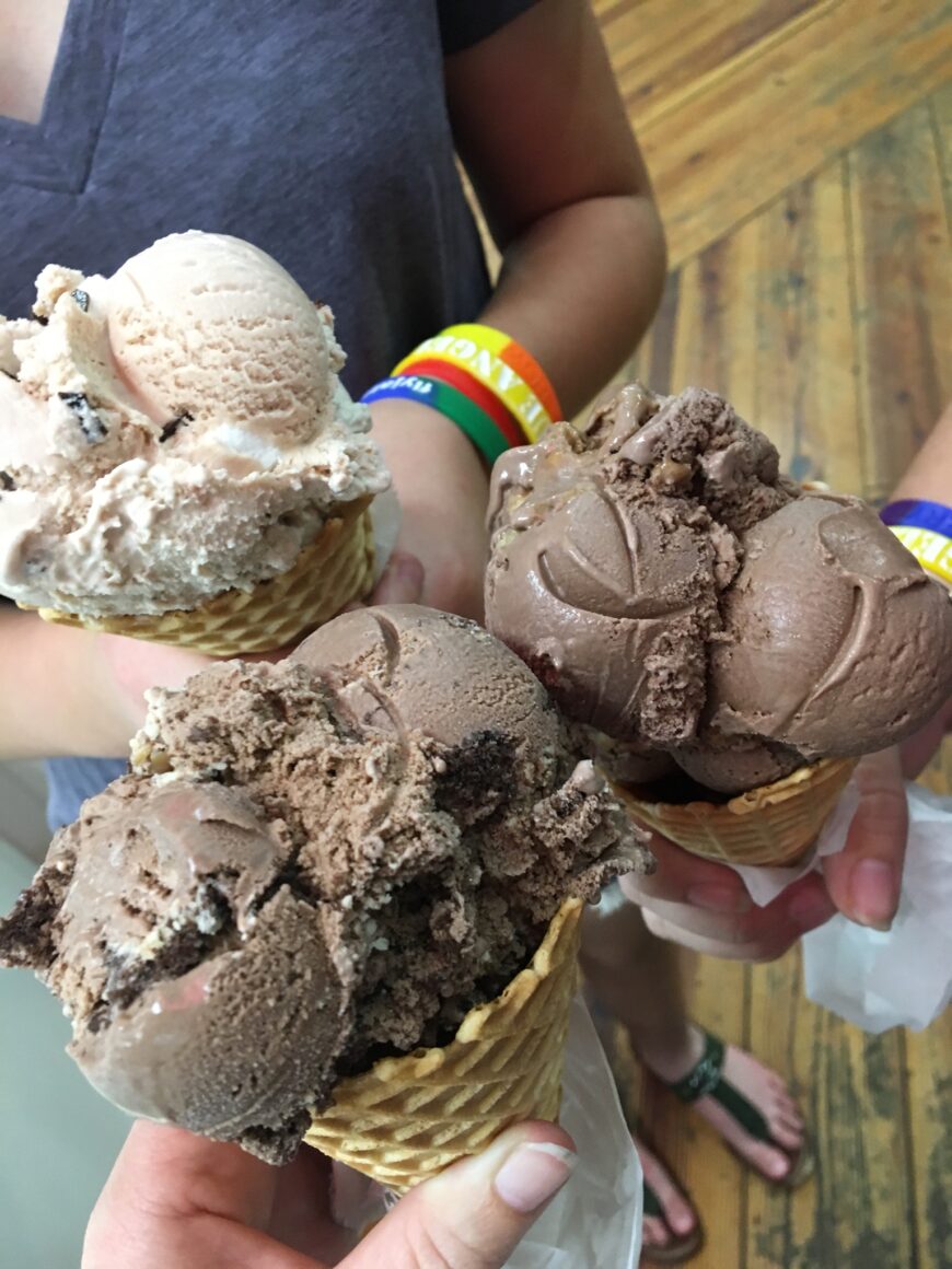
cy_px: 634
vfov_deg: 61.7
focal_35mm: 29
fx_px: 1063
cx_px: 476
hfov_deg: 48.2
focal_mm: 4.15
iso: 125
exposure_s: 1/30
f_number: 2.2
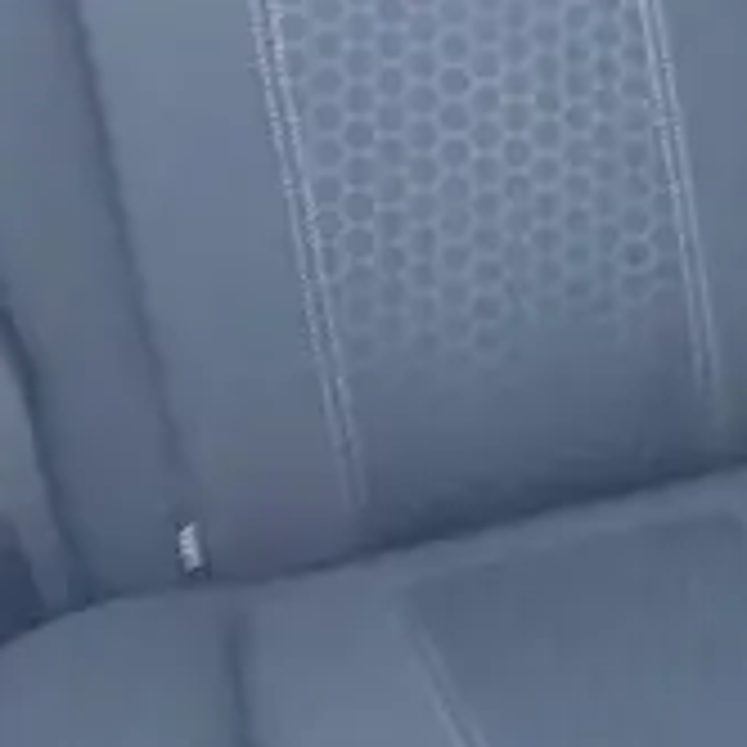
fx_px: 2490
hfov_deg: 15.7
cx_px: 1112
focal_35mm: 102
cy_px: 270
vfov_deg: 17.0
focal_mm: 4.6
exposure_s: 1/24
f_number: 1.8
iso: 1000
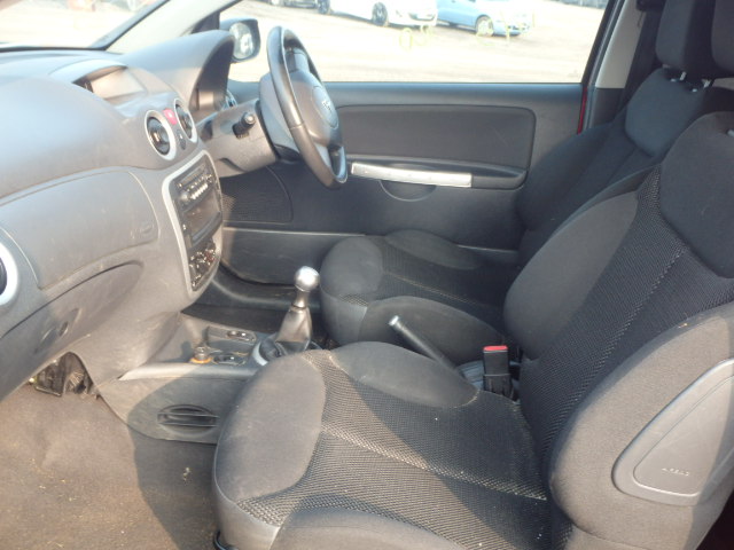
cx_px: 367
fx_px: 763
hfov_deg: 51.4
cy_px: 275
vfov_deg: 39.7
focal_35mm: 36
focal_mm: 6.4
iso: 250
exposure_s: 1/50
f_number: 4.5
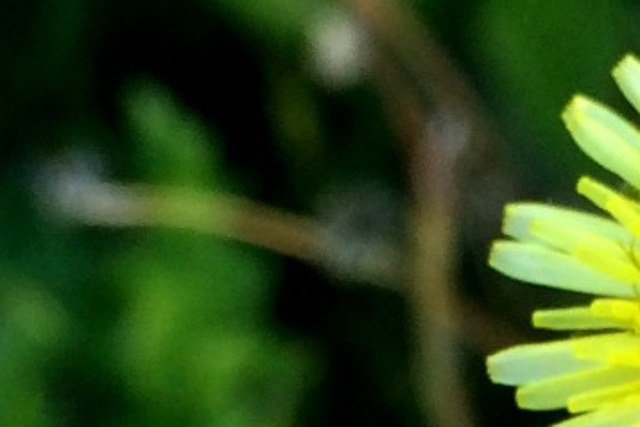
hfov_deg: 11.8
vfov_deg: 7.7
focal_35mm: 173
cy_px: 773
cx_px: 507
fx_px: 3075
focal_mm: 4.15
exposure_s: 1/252
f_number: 2.2
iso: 32
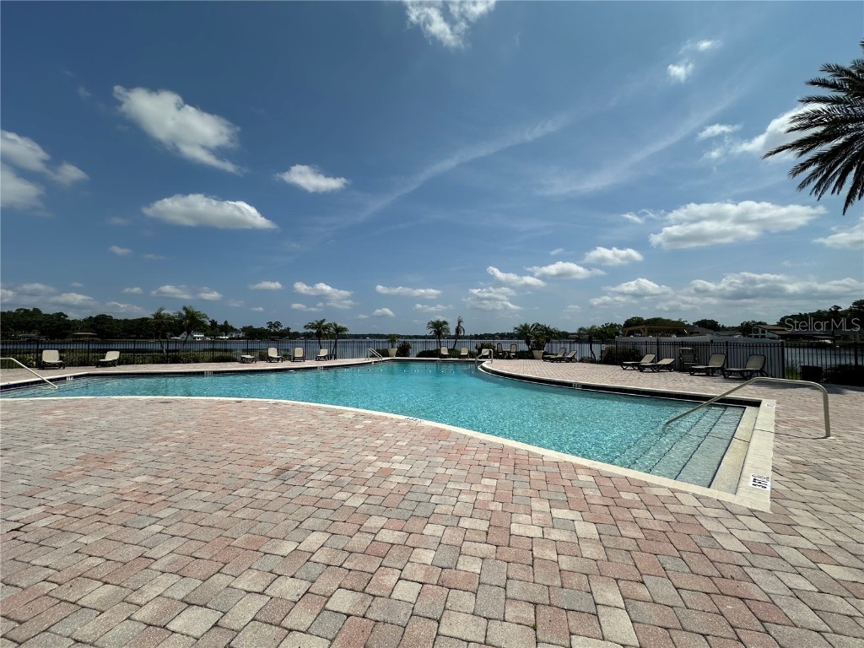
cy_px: 324
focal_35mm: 14
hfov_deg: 102.1
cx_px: 432
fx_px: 349
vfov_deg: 85.7
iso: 50
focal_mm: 2.22
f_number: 2.2
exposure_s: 1/4651
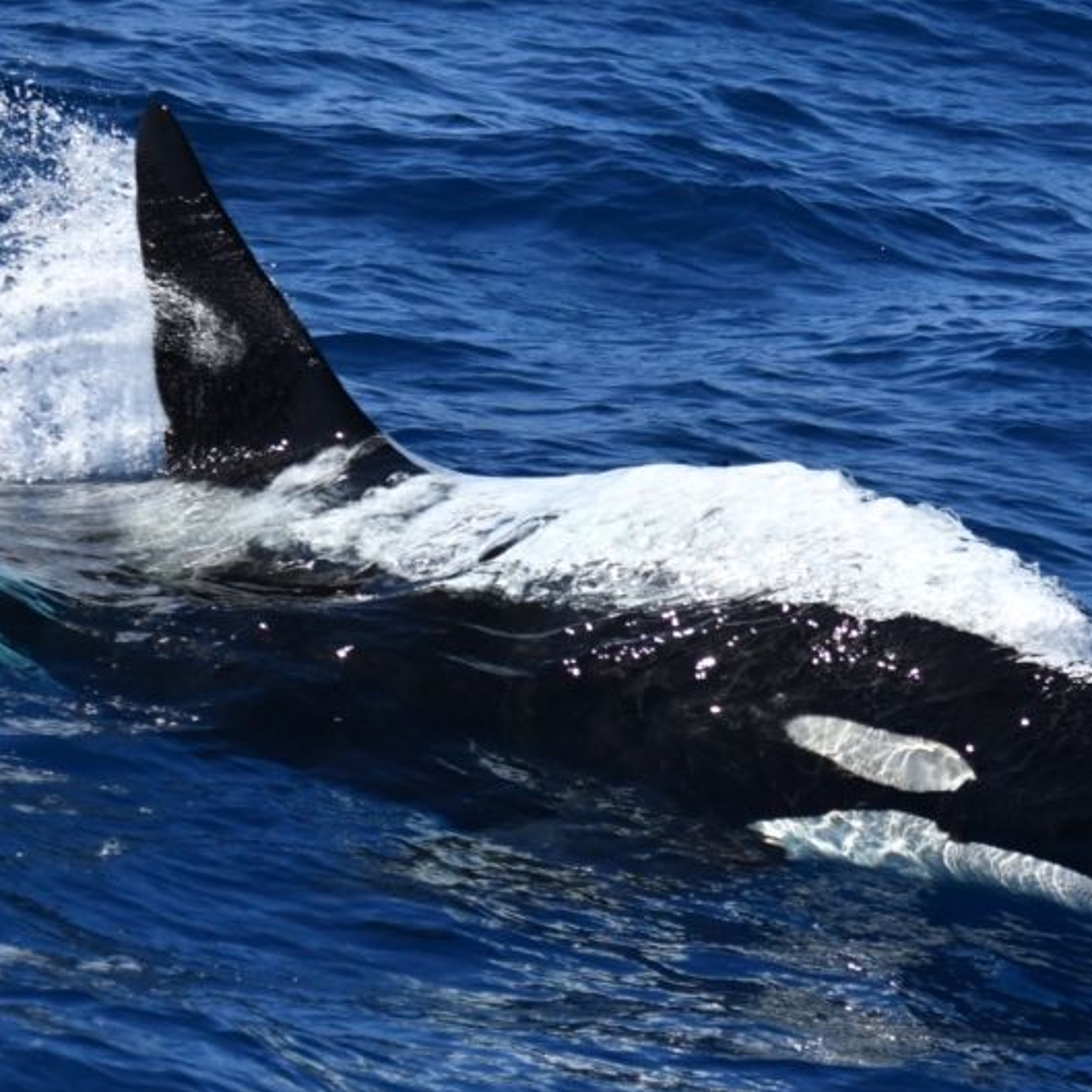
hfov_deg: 5.7
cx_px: 611
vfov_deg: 5.7
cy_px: 547
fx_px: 10993
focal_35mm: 308
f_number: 5.6
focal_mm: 240
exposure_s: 1/8000
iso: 1100
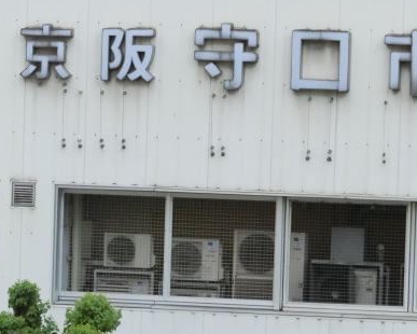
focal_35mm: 266
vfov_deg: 5.8
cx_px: 264
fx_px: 3285
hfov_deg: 7.3
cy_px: 133
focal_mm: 29.5
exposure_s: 1/80
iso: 800
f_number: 5.9
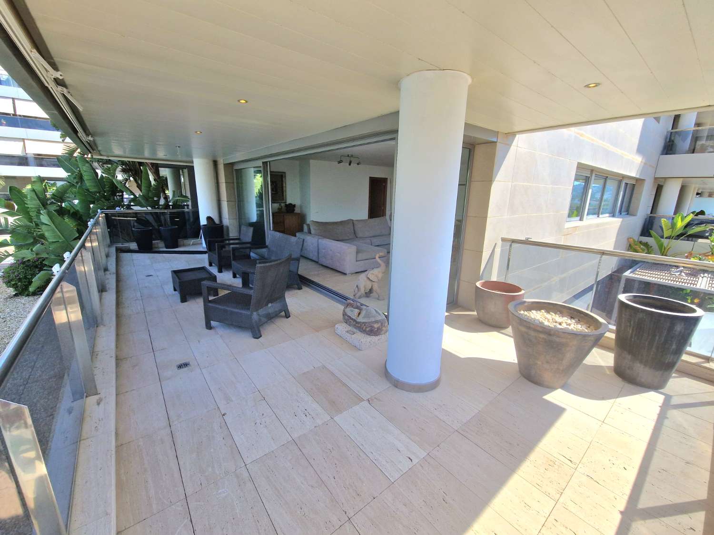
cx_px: 357
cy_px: 268
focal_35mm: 13
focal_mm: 2.2
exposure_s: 1/1111
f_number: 2.2
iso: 50
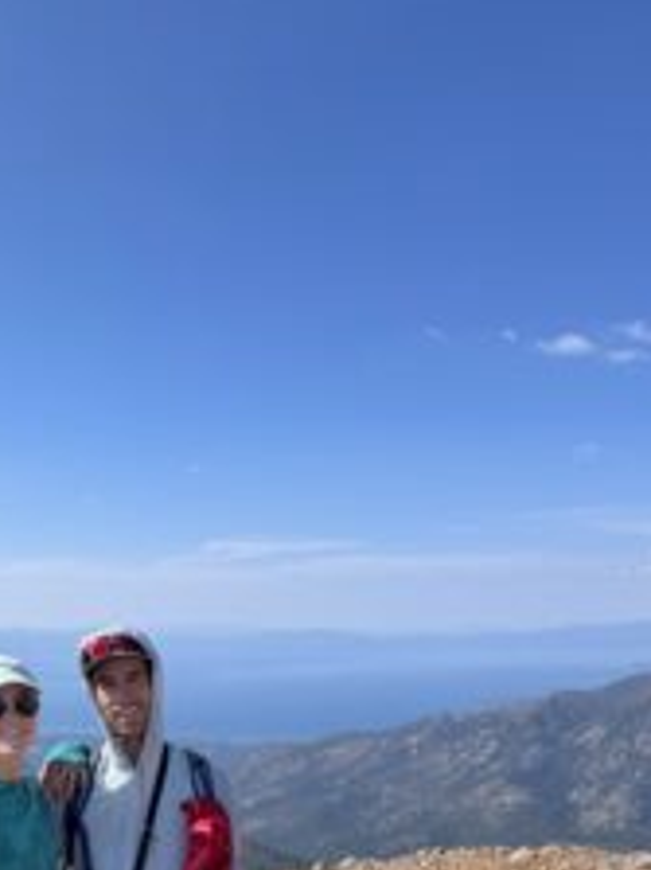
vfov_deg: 41.1
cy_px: 753
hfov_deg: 33.1
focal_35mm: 43
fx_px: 1079
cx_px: 191
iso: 80
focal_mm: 6.76
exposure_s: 1/5348
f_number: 1.78
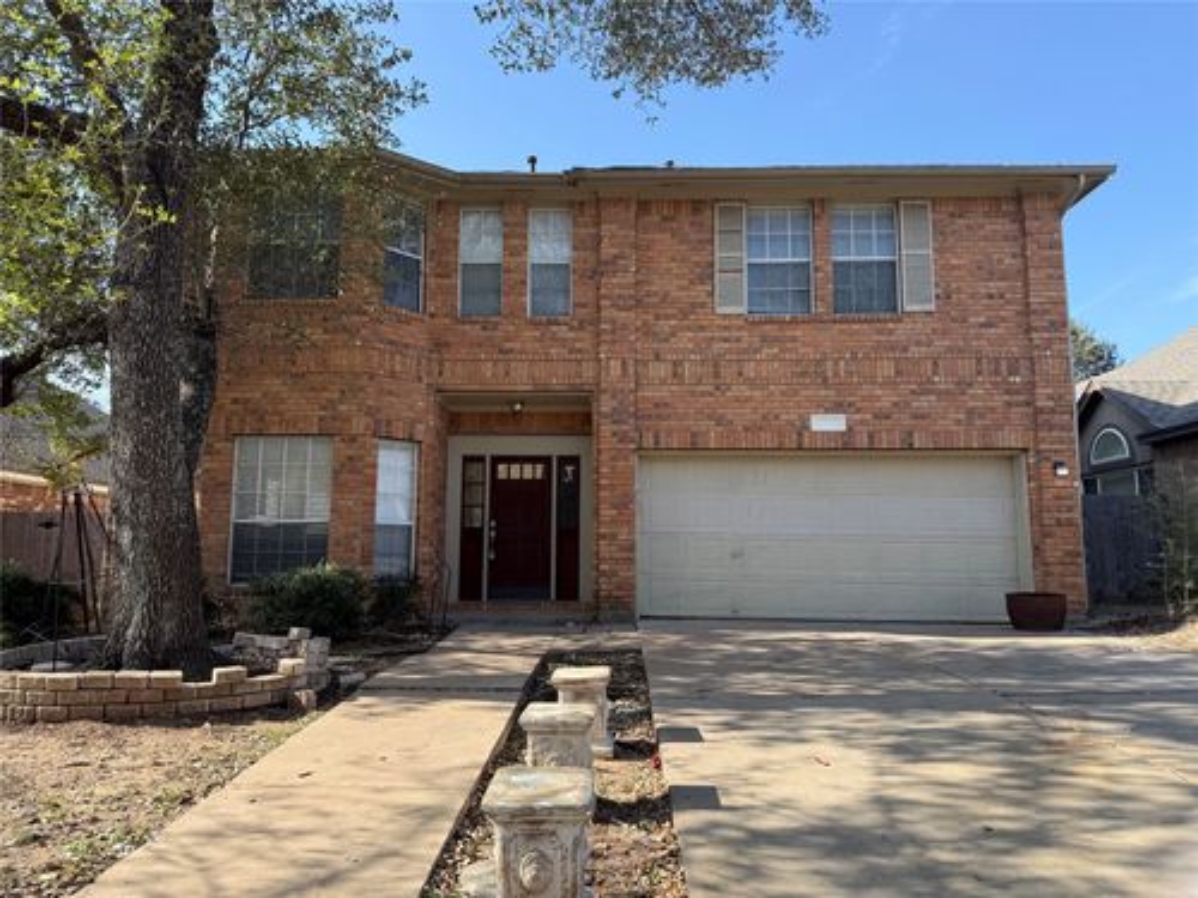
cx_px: 599
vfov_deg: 56.8
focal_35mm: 24
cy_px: 449
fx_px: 831
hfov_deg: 71.6
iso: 80
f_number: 1.78
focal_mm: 6.76
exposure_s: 1/1337
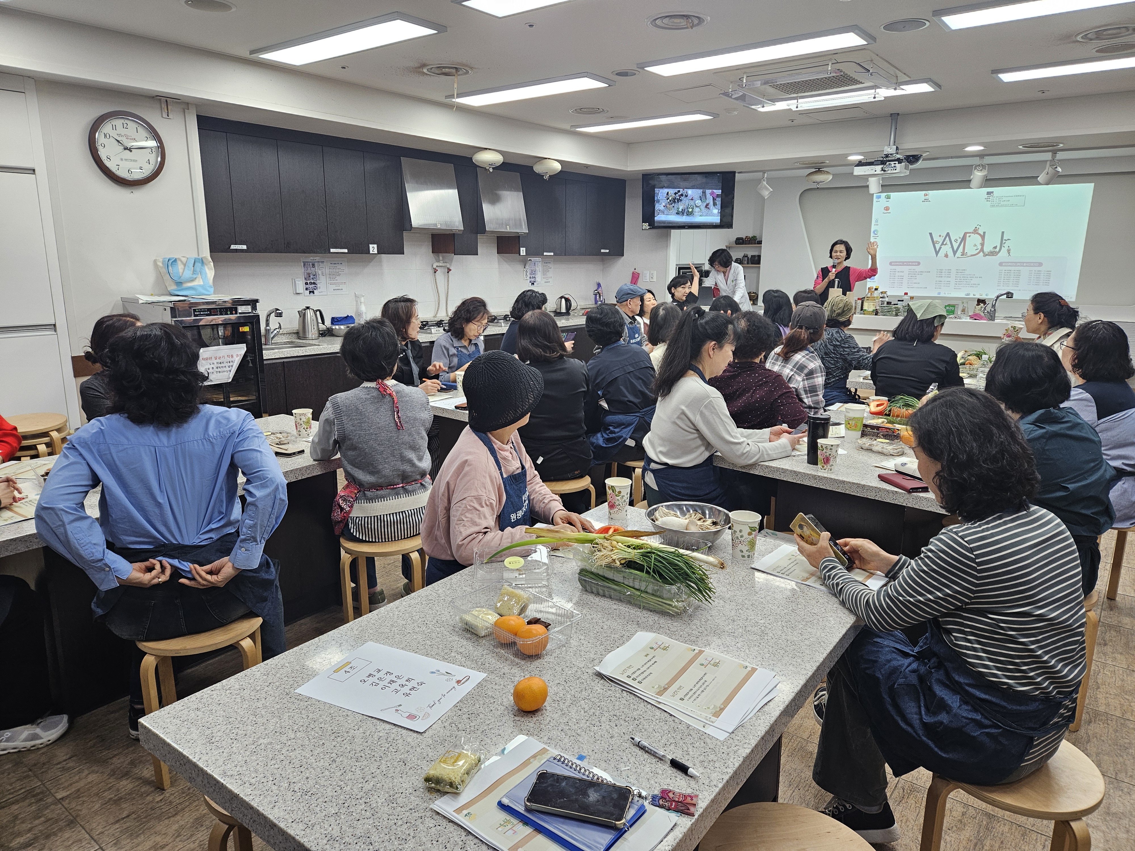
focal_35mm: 23
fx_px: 754
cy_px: 426
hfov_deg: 73.9
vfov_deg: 58.9
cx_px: 568
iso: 100
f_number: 1.8
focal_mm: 5.4
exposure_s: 1/120
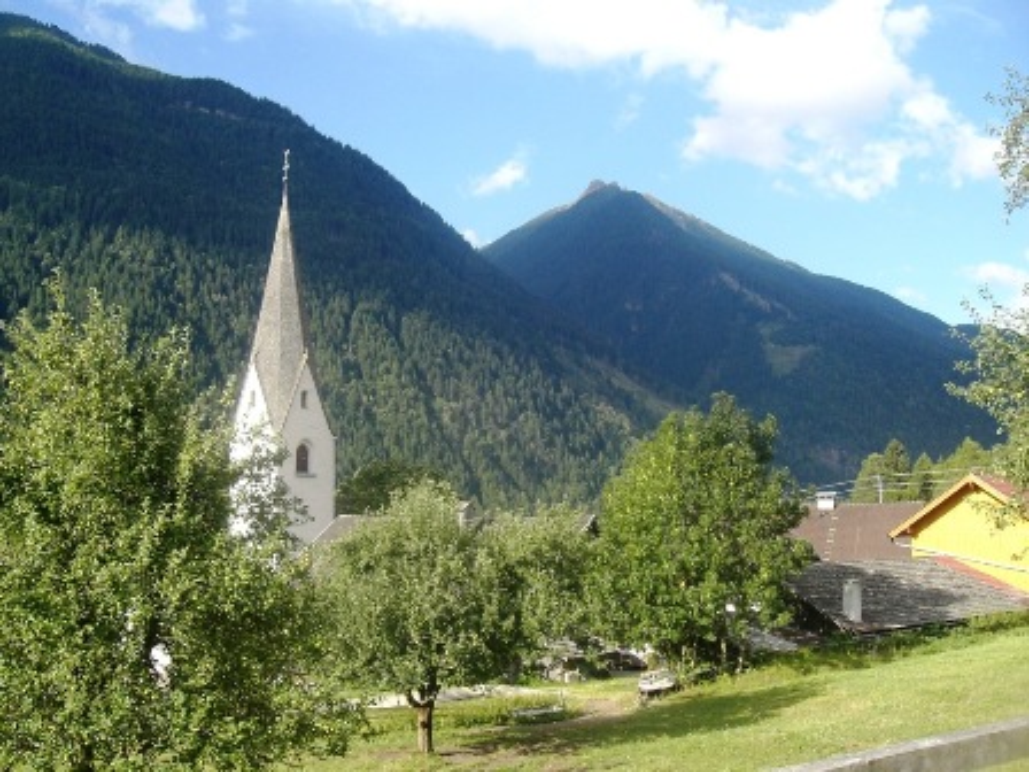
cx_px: 514
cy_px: 386
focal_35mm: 38
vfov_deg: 37.7
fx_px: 1130
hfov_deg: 49.0
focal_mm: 6.3
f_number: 4.4
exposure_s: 1/200
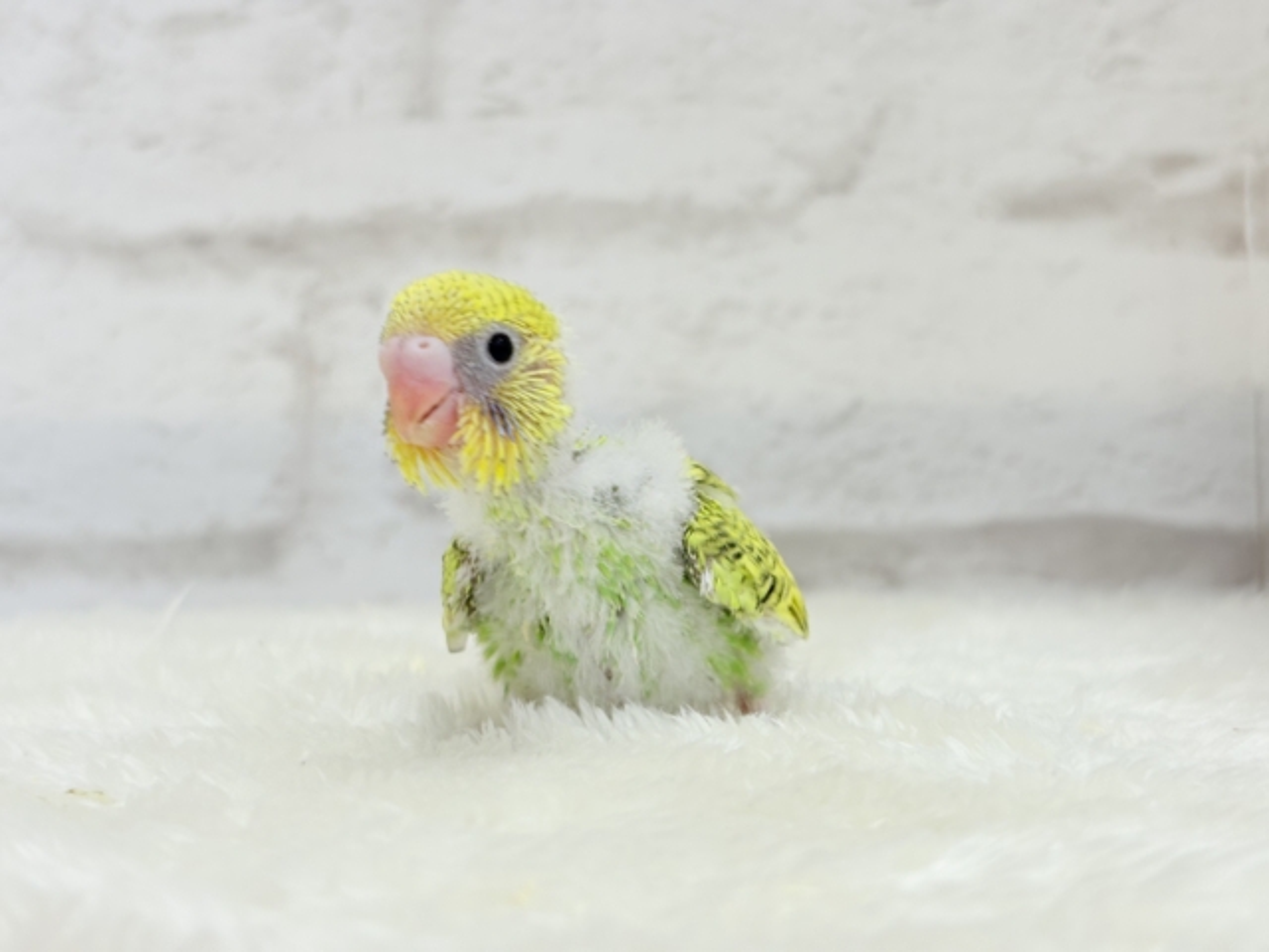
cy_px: 476
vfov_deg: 28.0
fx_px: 1906
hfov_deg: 36.8
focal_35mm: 52
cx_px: 634
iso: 64
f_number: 1.6
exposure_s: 1/100
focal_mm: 5.96
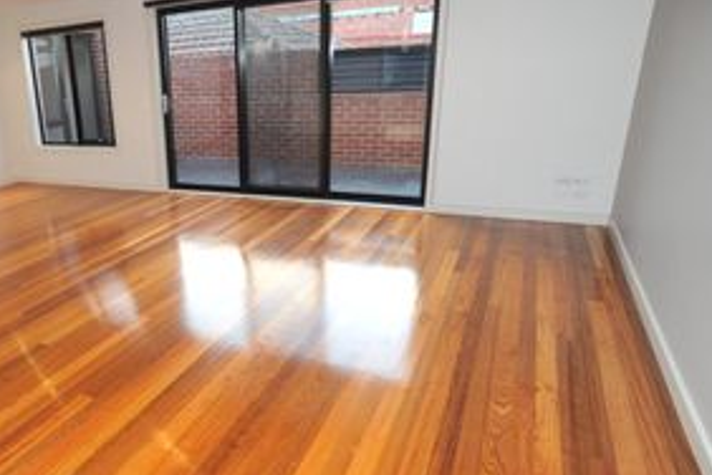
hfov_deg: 66.4
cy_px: 231
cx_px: 167
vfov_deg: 51.3
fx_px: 494
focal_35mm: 25
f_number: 5.6
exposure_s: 1/25
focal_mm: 15
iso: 400
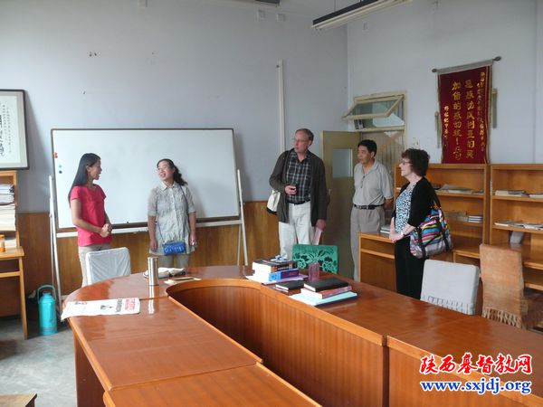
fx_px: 549
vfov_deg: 40.7
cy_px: 204
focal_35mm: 35
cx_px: 272
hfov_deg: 52.6
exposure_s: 1/30
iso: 320
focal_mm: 7.4
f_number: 2.8
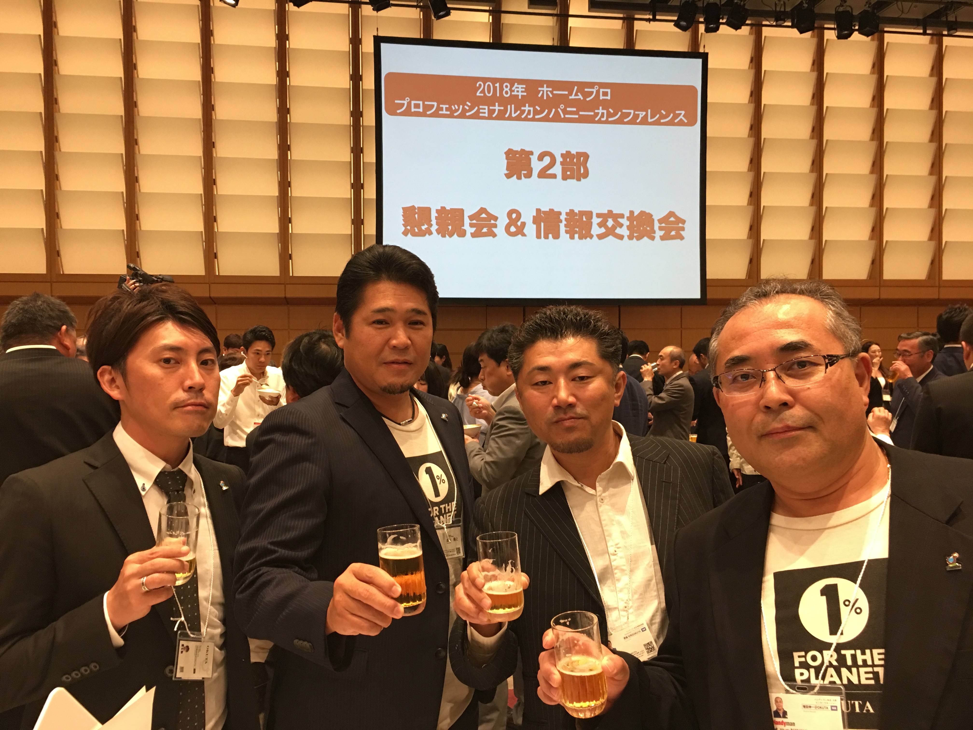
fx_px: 815
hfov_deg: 61.7
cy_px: 365
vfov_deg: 48.2
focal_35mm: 29
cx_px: 486
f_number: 2.2
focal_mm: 4.15
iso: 50
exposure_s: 1/15
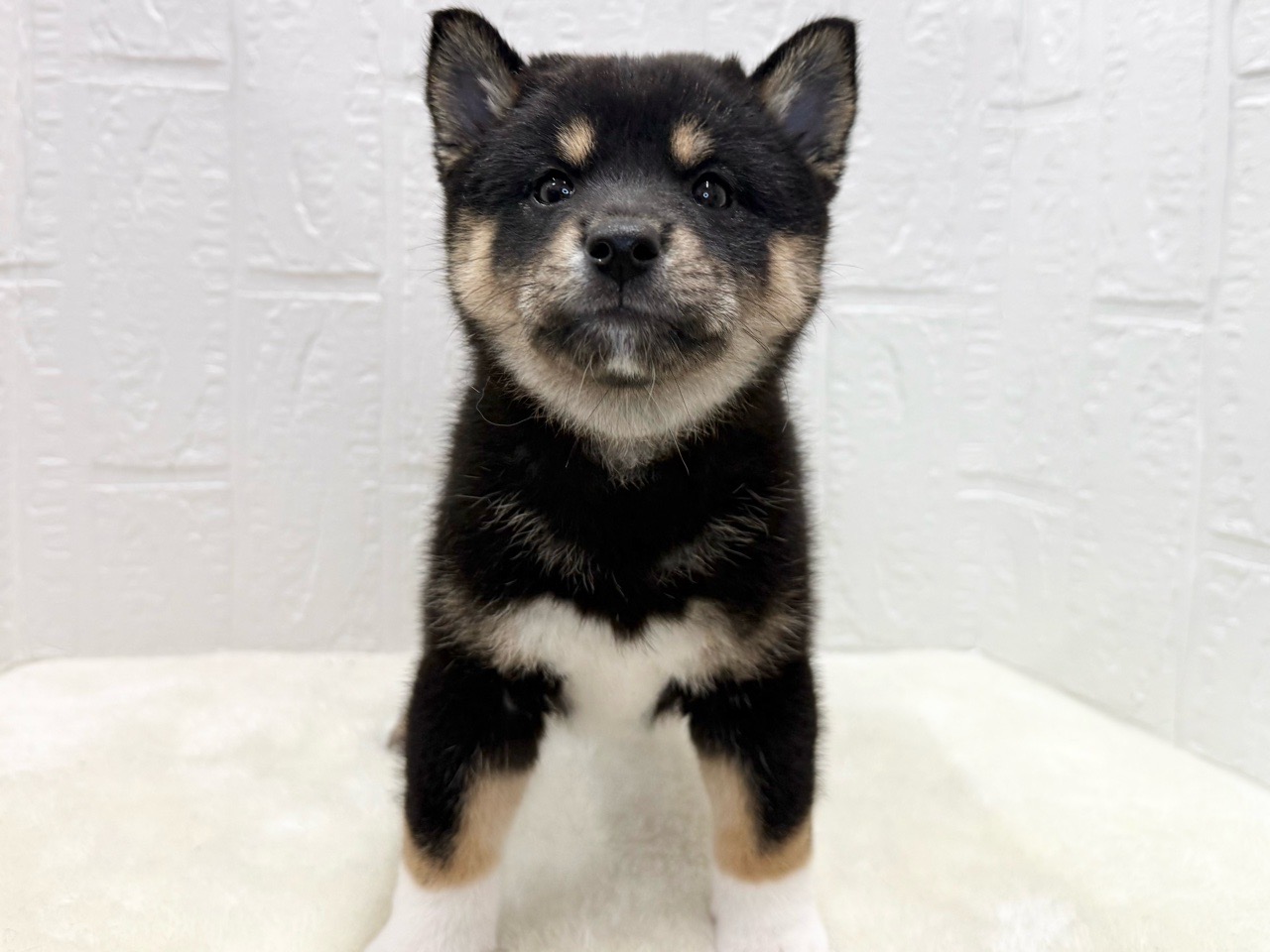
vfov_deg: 56.8
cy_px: 476
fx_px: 881
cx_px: 635
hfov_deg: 71.6
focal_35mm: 24
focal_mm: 6.76
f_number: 1.78
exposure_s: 1/100
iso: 125
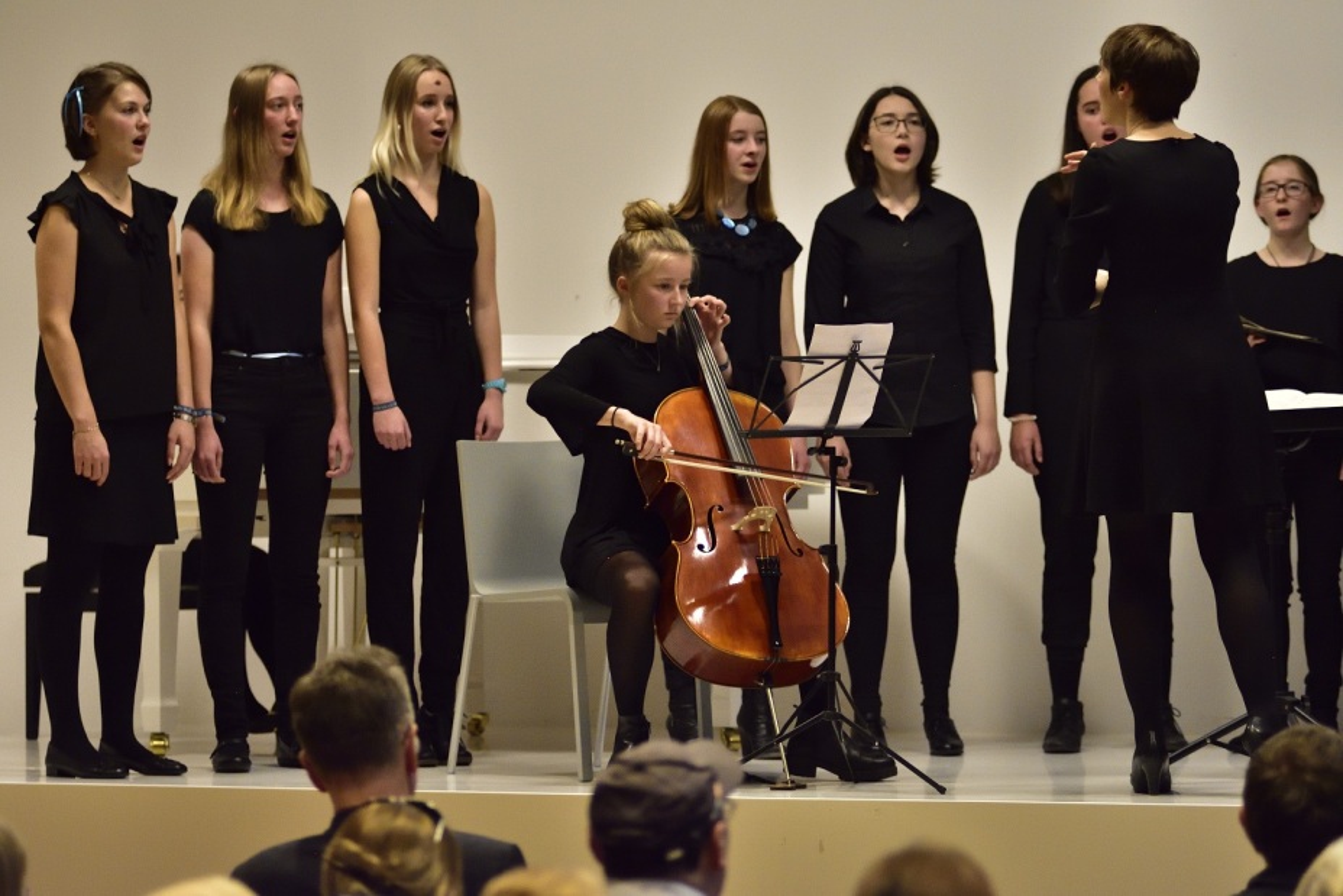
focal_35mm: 150
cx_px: 672
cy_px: 448
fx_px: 5596
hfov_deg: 13.7
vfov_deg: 9.2
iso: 1600
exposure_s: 1/160
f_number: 2.8
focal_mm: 100
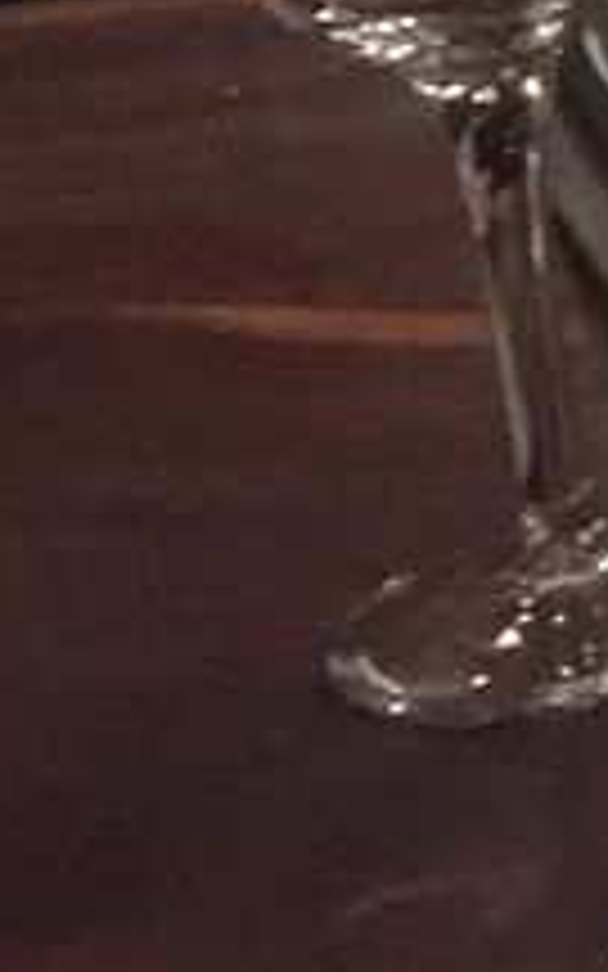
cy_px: -603
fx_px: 4825
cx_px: 2761
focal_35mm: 182
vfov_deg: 11.0
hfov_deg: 5.7
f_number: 2.2
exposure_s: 1/17
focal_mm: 4.15
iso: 640
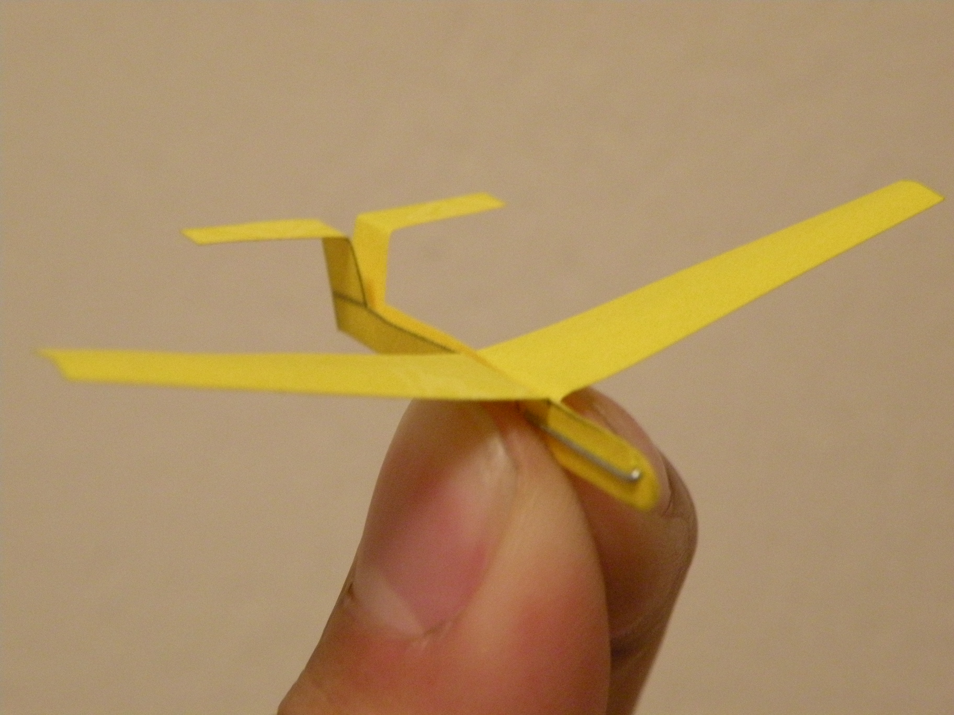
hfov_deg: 19.4
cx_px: 477
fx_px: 2784
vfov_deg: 14.6
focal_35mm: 101
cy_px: 358
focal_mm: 17.9
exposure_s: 1/11.7
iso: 400
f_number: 4
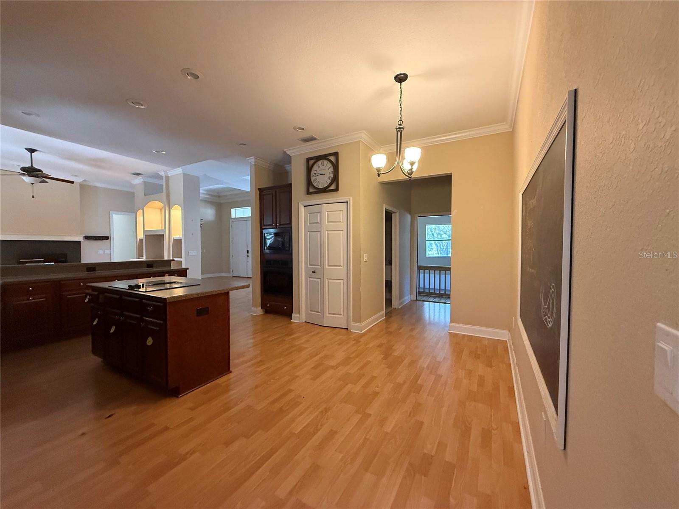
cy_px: 254
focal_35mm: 14
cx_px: 340
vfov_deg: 85.7
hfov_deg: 102.1
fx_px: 275
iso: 500
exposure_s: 1/60
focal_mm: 2.22
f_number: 2.2
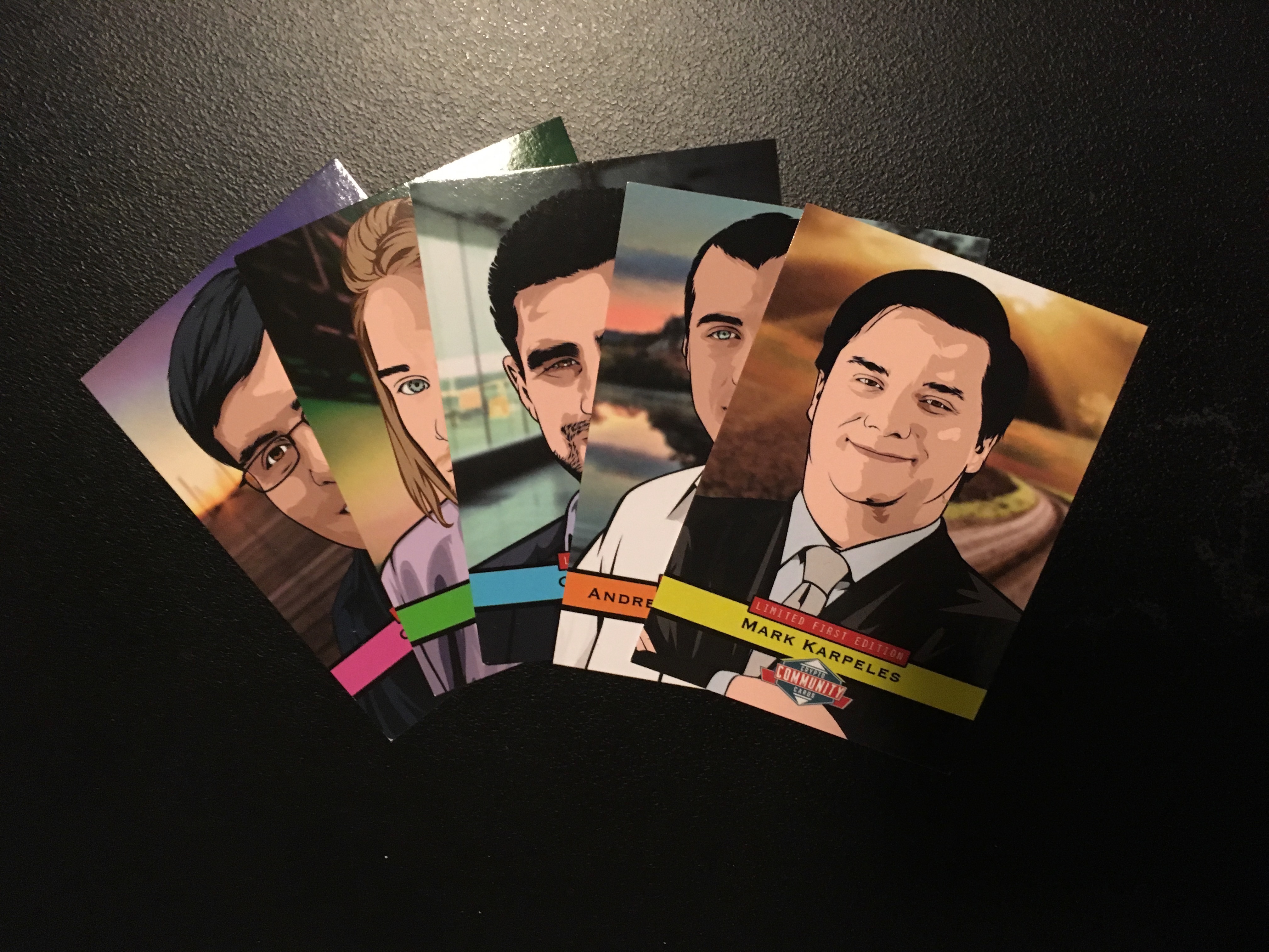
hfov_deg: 61.7
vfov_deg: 48.2
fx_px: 1063
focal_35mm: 29
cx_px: 634
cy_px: 476
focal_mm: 4.15
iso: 200
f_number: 2.2
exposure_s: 1/15
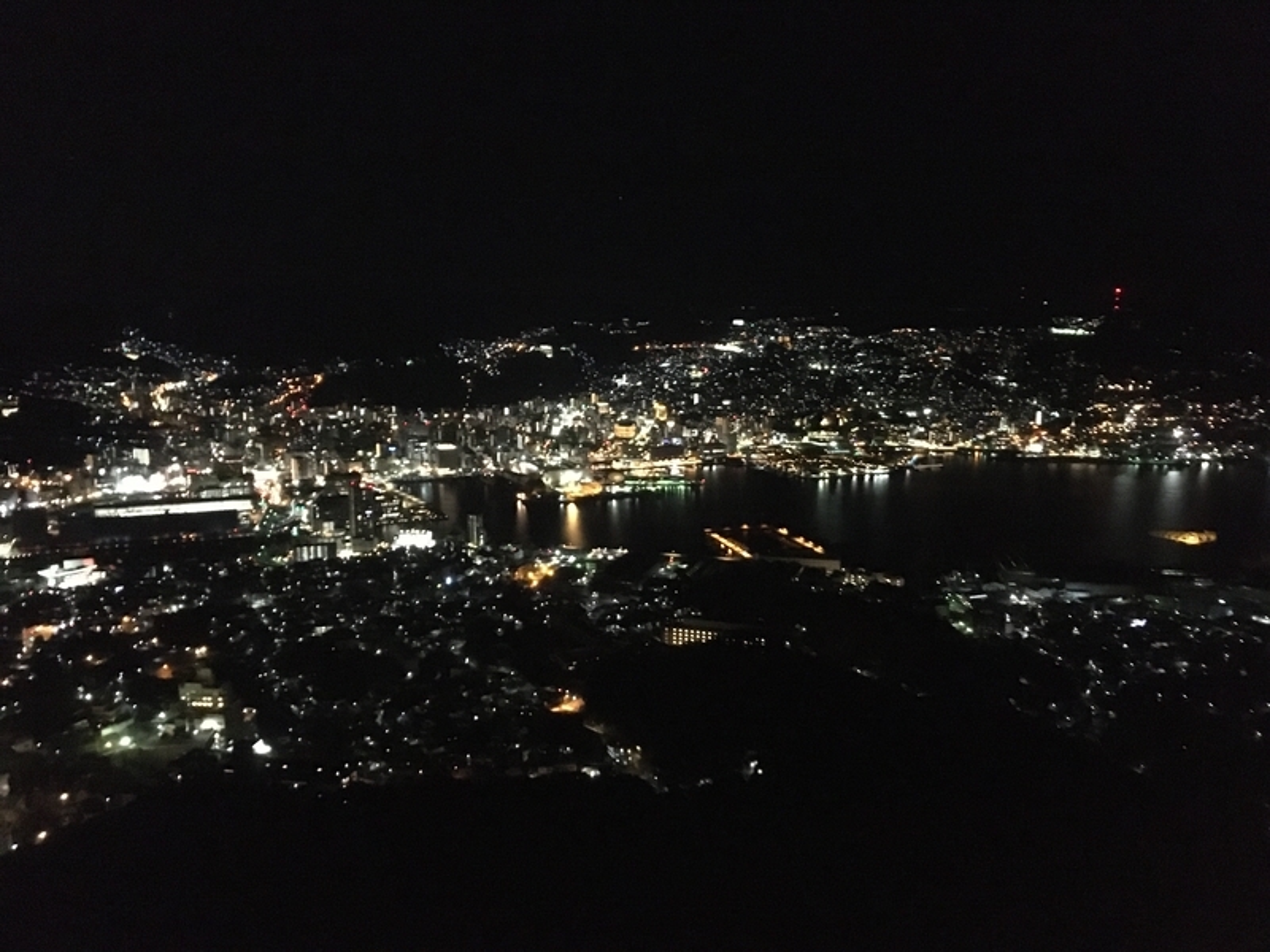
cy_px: 476
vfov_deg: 48.2
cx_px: 635
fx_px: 1064
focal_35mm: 29
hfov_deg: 61.7
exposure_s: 1/15
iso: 2000
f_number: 2.2
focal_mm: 4.15
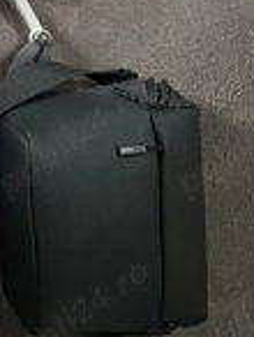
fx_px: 615
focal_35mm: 63
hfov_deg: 21.5
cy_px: -14
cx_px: -60
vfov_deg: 28.4
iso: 320
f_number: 1.8
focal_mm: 5.54
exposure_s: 1/33
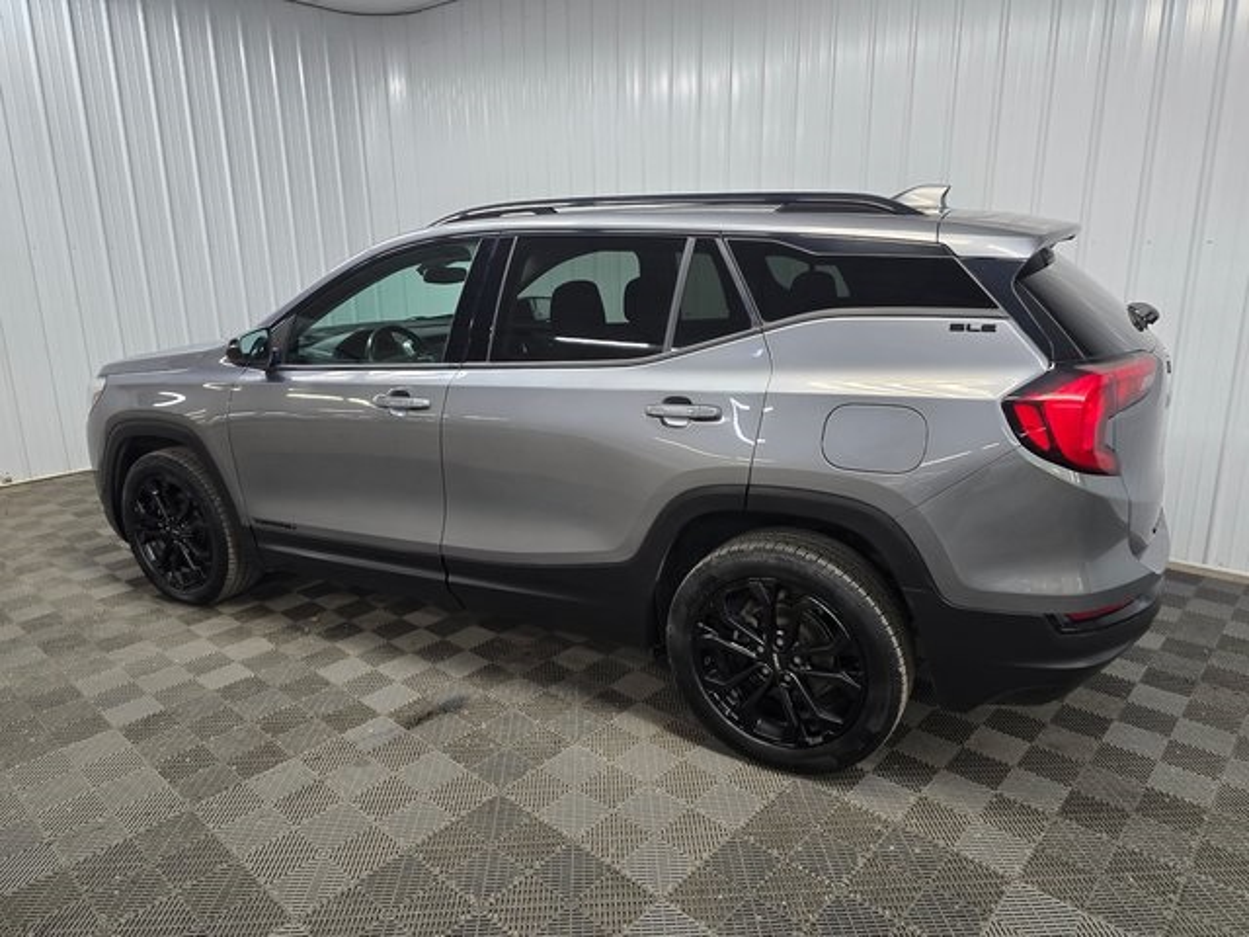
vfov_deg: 58.9
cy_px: 468
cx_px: 624
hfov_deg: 73.9
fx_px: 830
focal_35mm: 23
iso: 250
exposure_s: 1/120
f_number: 1.7
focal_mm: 6.3
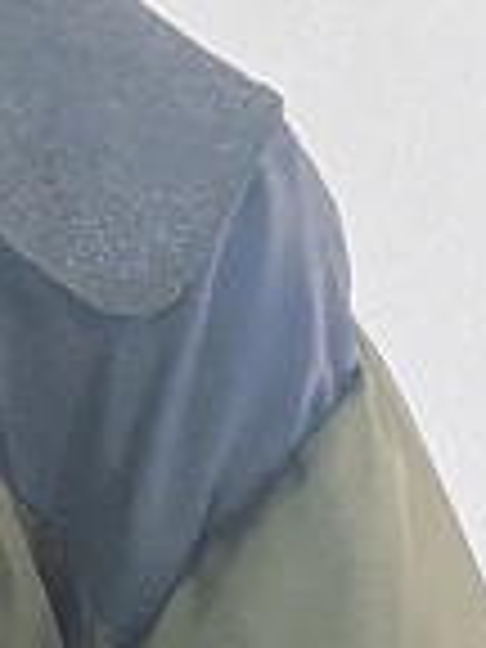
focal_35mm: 180
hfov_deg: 8.0
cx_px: -405
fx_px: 3370
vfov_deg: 10.7
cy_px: 916
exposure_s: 1/60
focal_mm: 4.25
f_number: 1.8
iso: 200
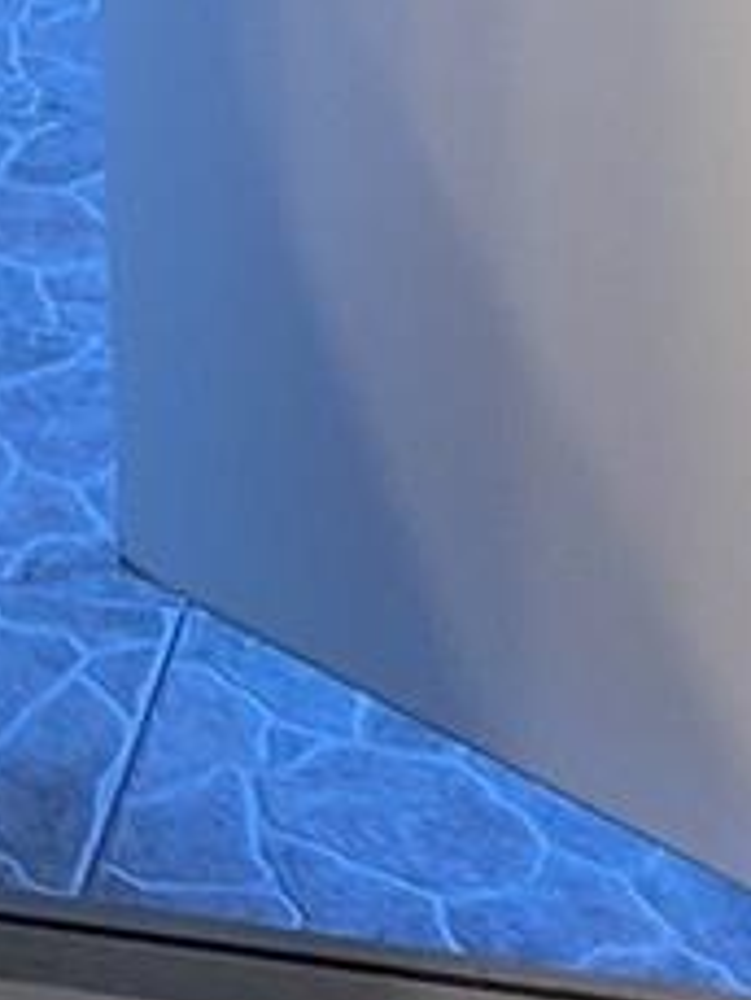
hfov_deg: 9.5
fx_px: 4393
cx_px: -376
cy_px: -991
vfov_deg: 11.7
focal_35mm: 152
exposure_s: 1/122
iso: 40
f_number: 1.8
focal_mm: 3
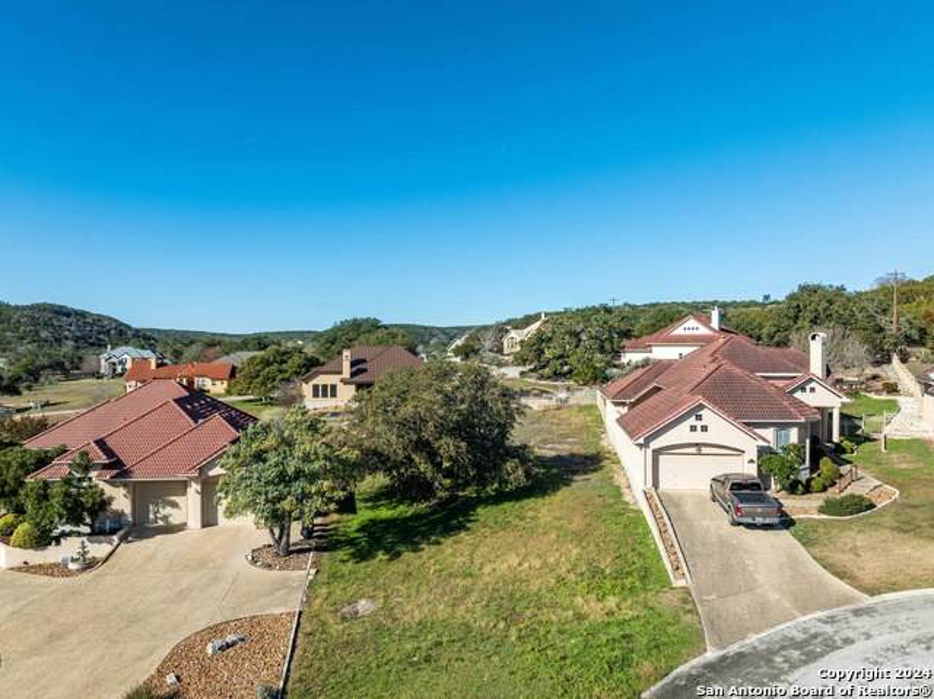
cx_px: 467
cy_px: 350
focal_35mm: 24
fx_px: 647
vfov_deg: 56.8
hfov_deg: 71.6
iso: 130
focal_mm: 12.29
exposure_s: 1/2000
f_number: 2.8
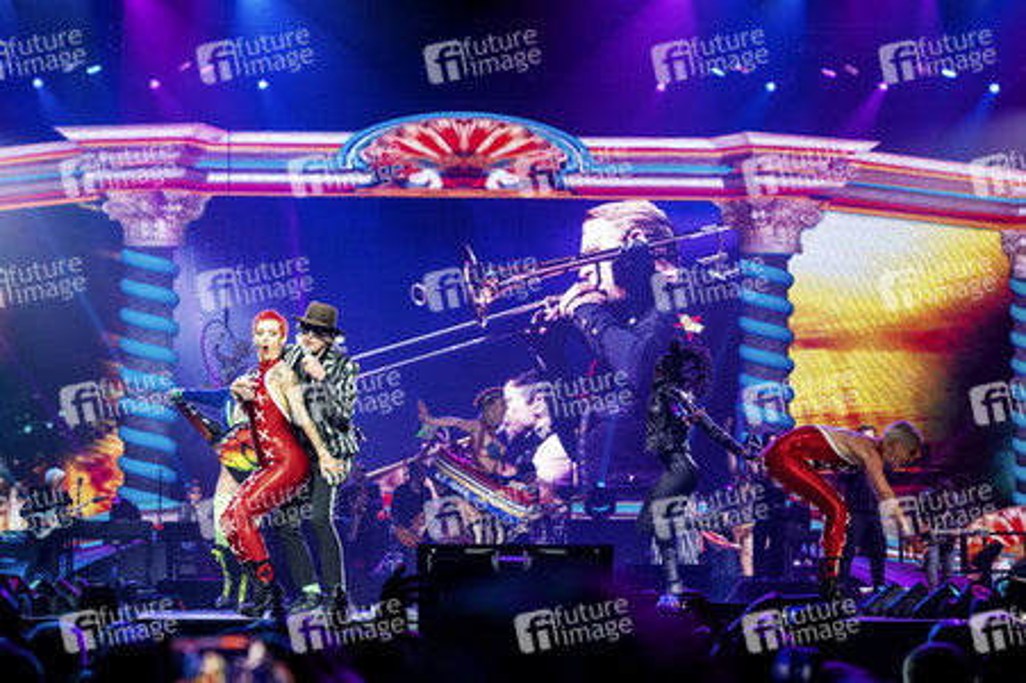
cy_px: 342
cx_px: 513
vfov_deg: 20.3
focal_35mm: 67
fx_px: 1908
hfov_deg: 30.1
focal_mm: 67
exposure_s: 1/320
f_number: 4
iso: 1600
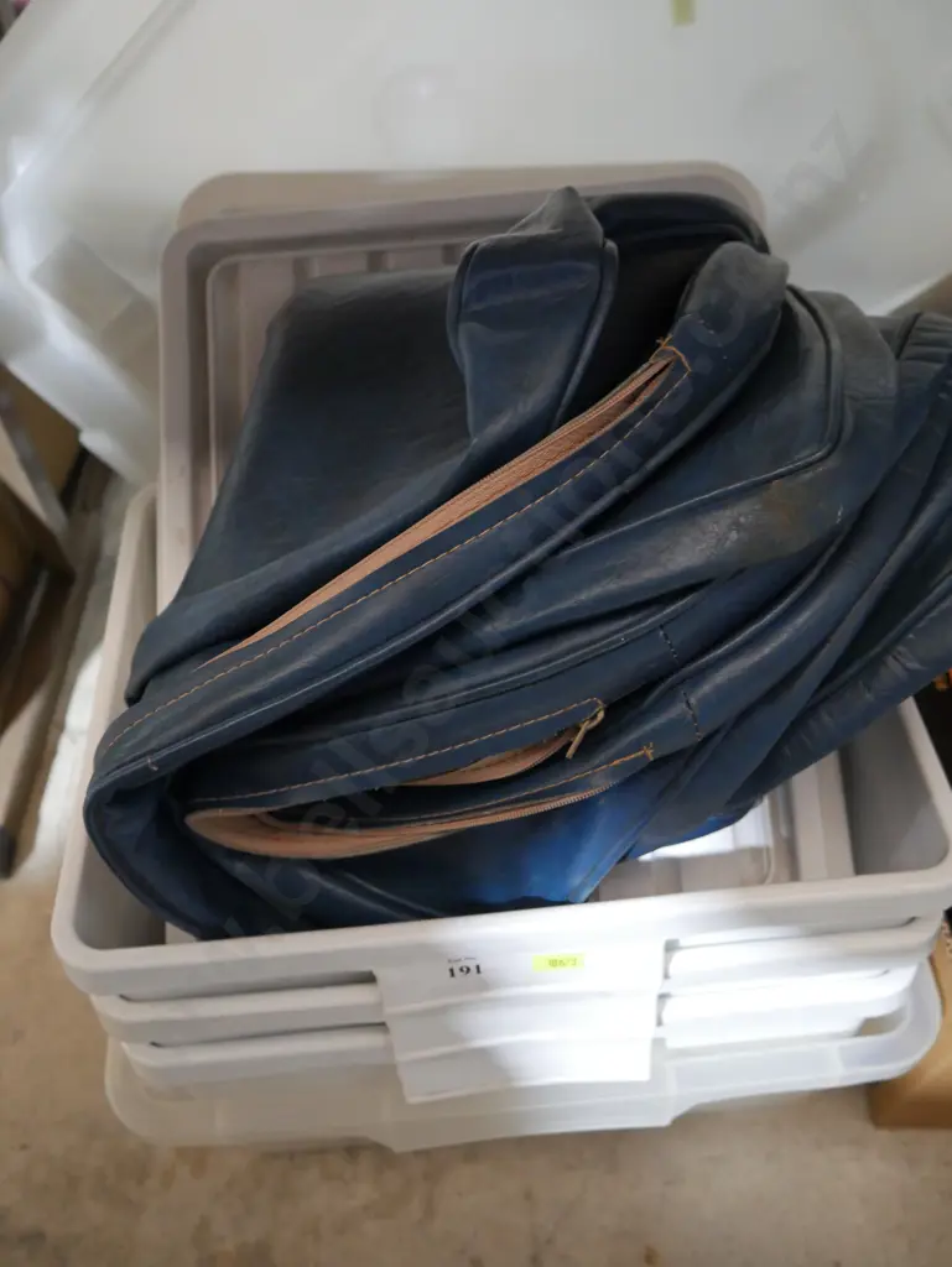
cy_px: 634
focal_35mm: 32
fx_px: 1172
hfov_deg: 44.2
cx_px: 476
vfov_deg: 56.8
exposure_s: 1/60
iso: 2000
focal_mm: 16
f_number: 3.6
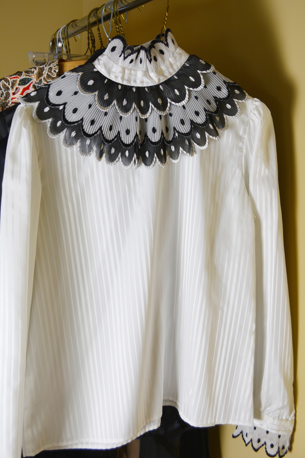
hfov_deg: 35.9
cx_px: 155
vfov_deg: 51.9
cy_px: 228
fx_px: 470
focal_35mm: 37
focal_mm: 24
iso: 400
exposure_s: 1/100
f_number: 5
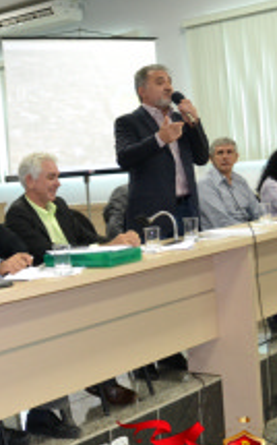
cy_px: 214
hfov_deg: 18.4
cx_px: -116
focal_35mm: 64
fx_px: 775
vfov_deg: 32.0
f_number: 3.5
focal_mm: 18
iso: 1600
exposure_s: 1/80
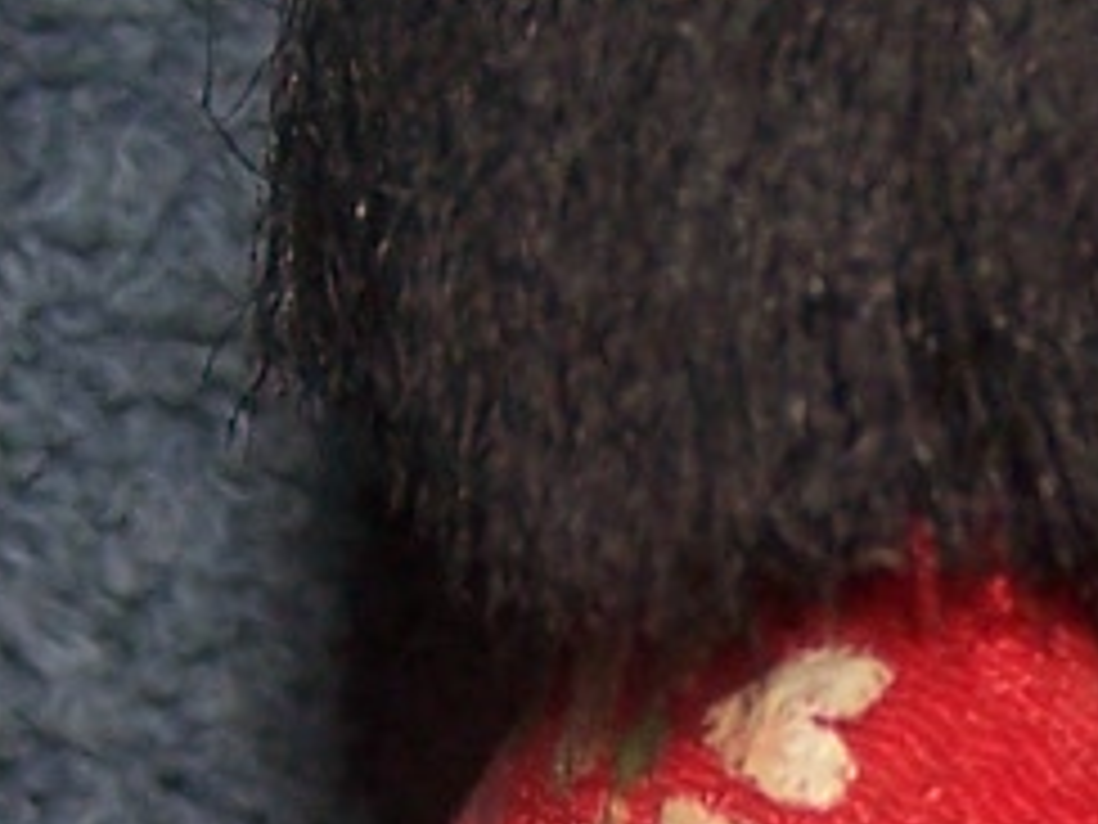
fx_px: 7676
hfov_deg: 8.1
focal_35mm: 242
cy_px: 1040
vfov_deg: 6.1
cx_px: 1084
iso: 80
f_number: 2.8
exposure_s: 1/60
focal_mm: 6.3
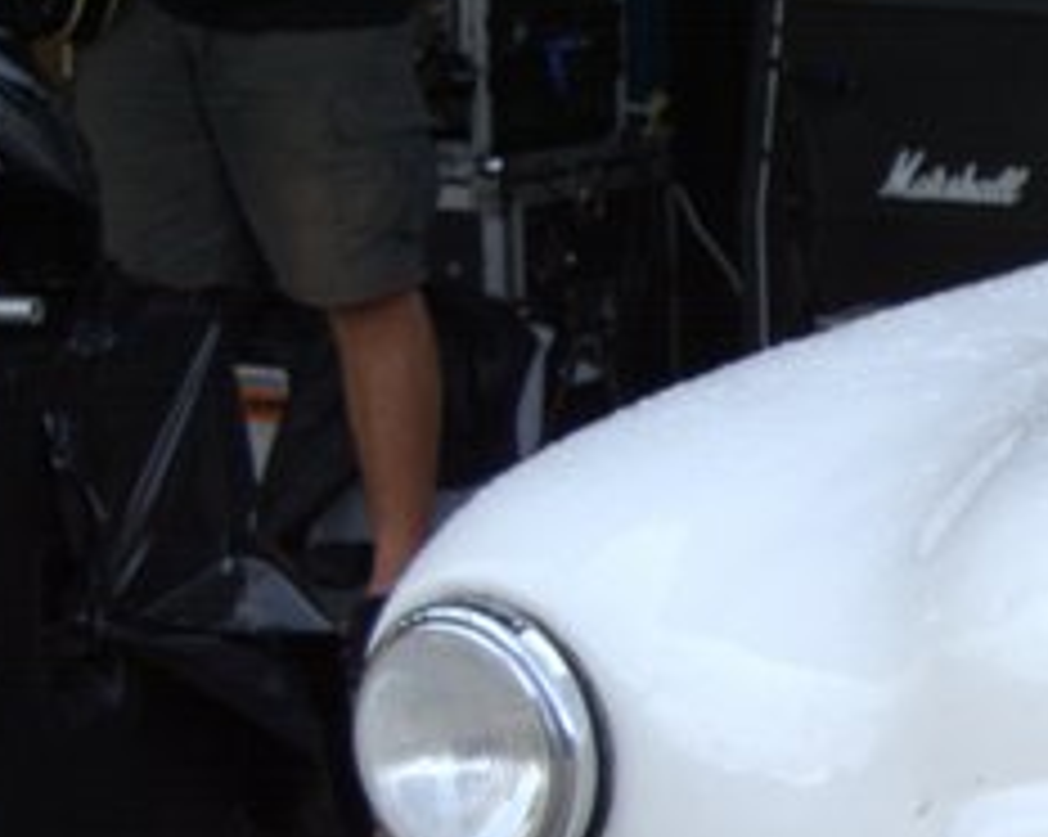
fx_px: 5733
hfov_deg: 9.6
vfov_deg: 8.3
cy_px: 819
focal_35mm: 185
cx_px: 2226
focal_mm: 30
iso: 100
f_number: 4.5
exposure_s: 1/500
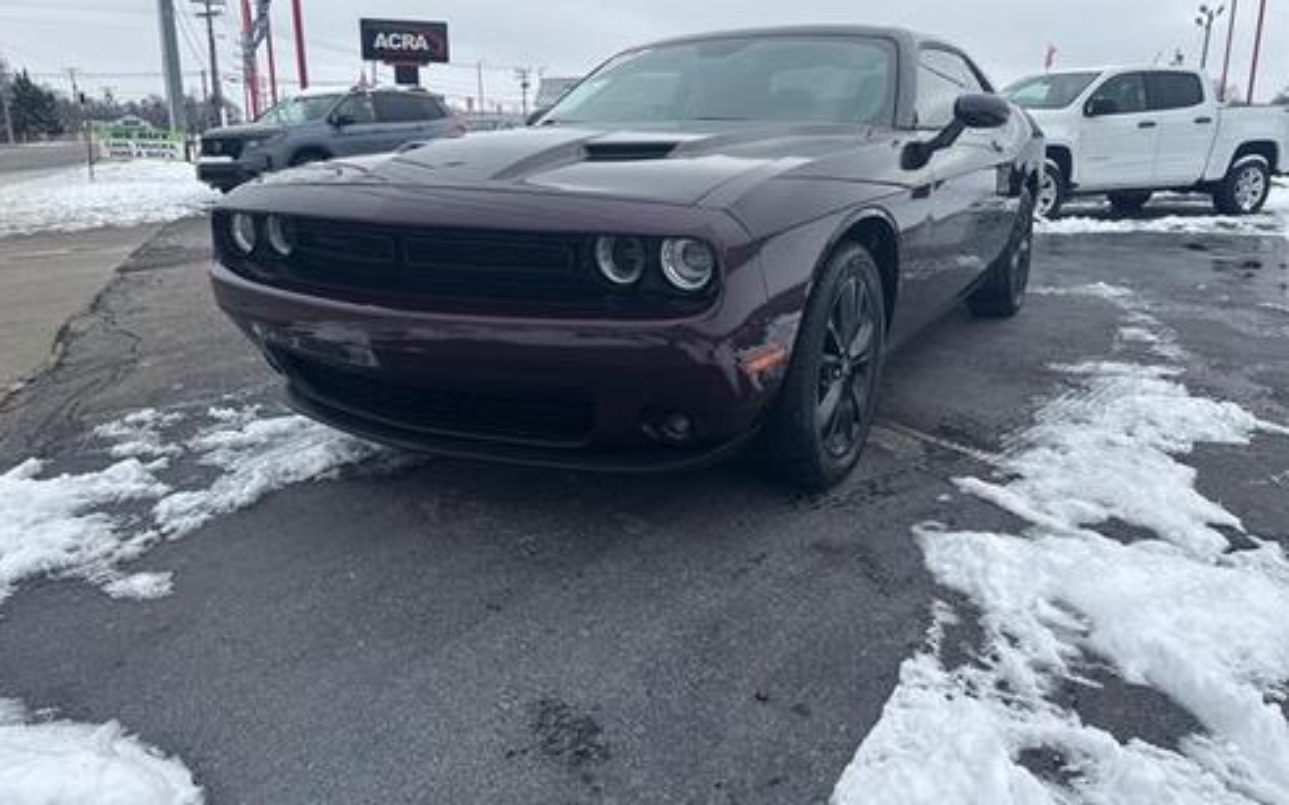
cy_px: 358
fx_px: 913
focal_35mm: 26
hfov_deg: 70.4
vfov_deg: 47.5
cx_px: 633
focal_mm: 6.76
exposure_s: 1/4167
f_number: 1.78
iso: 80
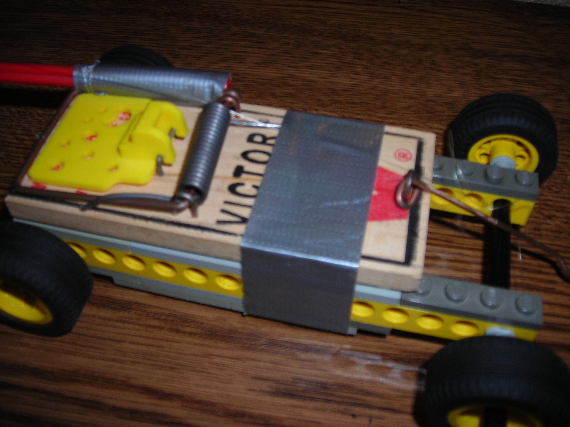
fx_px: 626
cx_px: 285
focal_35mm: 38
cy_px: 214
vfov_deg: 37.7
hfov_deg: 49.0
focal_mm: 6.3
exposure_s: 1/60.1
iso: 50
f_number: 3.2
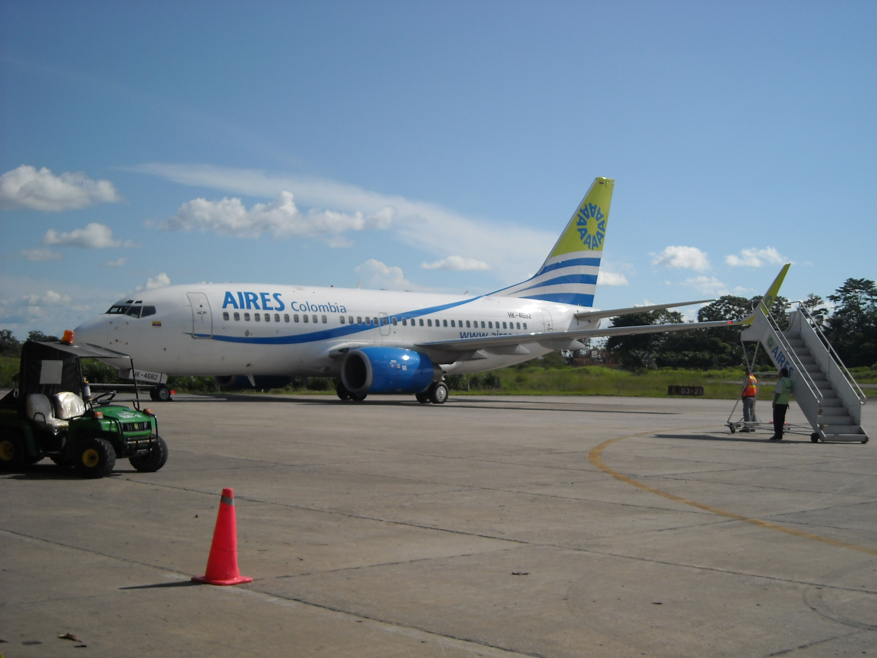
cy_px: 329
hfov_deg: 35.5
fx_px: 1368
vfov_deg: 27.0
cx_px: 438
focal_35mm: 54
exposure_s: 1/521
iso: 64
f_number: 6.6
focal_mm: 8.85
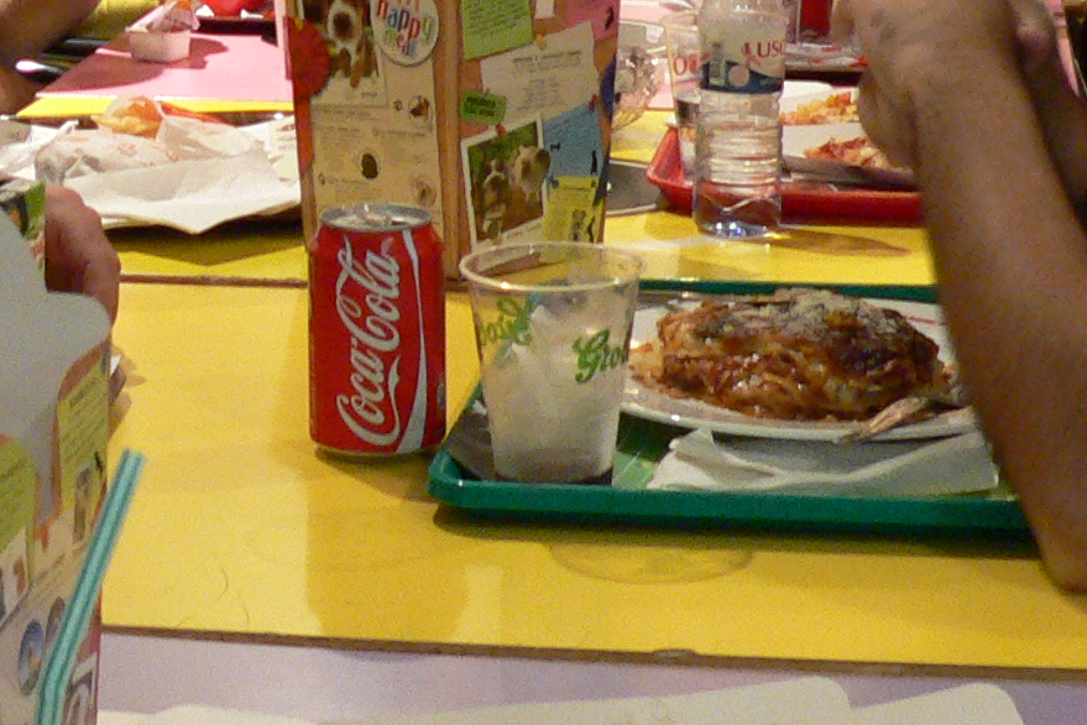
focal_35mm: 109
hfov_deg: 18.6
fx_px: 3291
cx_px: 242
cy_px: -351
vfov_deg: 12.0
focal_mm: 6
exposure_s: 1/13
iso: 200
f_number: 2.8
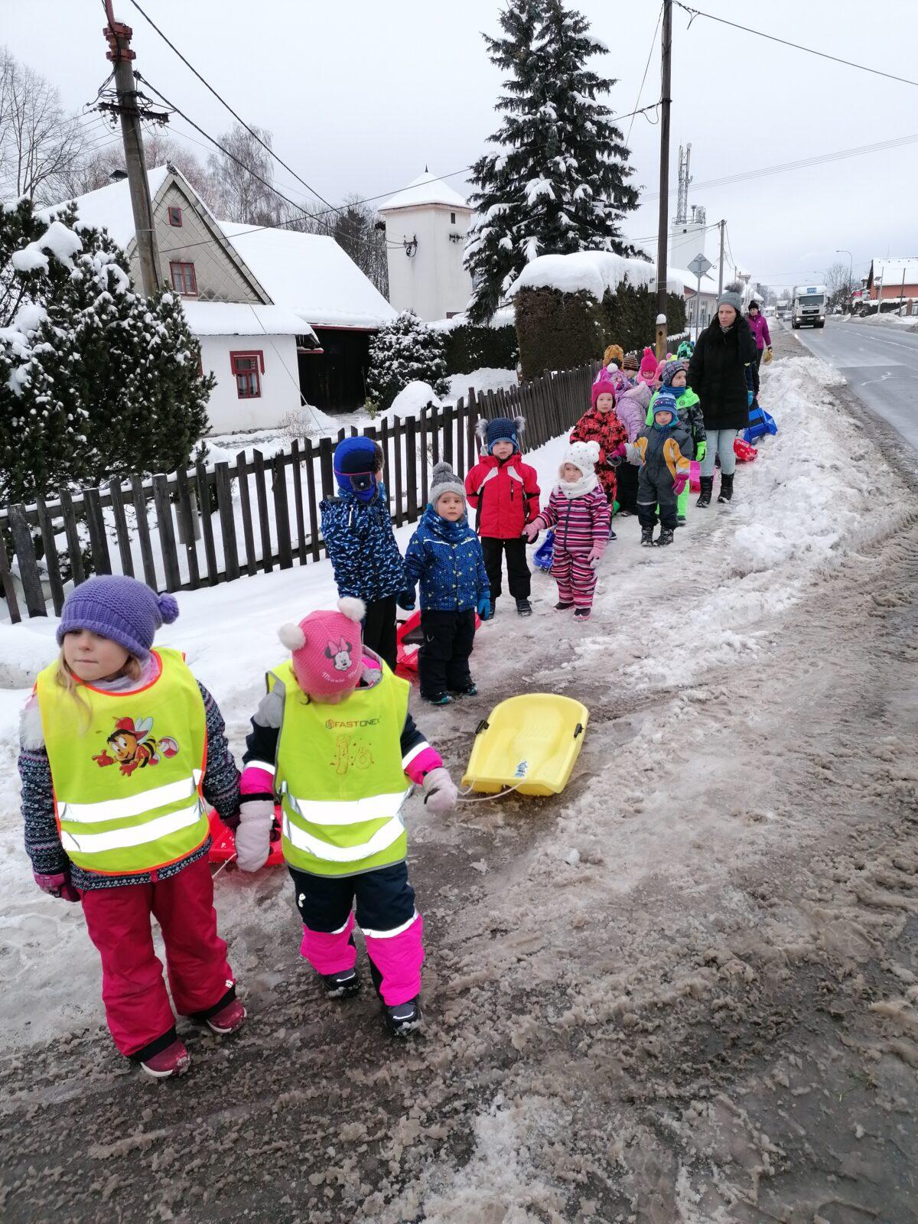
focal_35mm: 27
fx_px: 955
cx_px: 459
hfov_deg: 51.4
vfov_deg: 65.3
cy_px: 612
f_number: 1.8
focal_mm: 4.75
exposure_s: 1/192
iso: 50
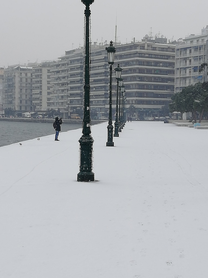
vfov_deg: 23.0
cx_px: 104
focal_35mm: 85
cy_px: 139
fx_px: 681
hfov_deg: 17.4
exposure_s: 1/356
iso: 50
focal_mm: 3.81
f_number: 2.2
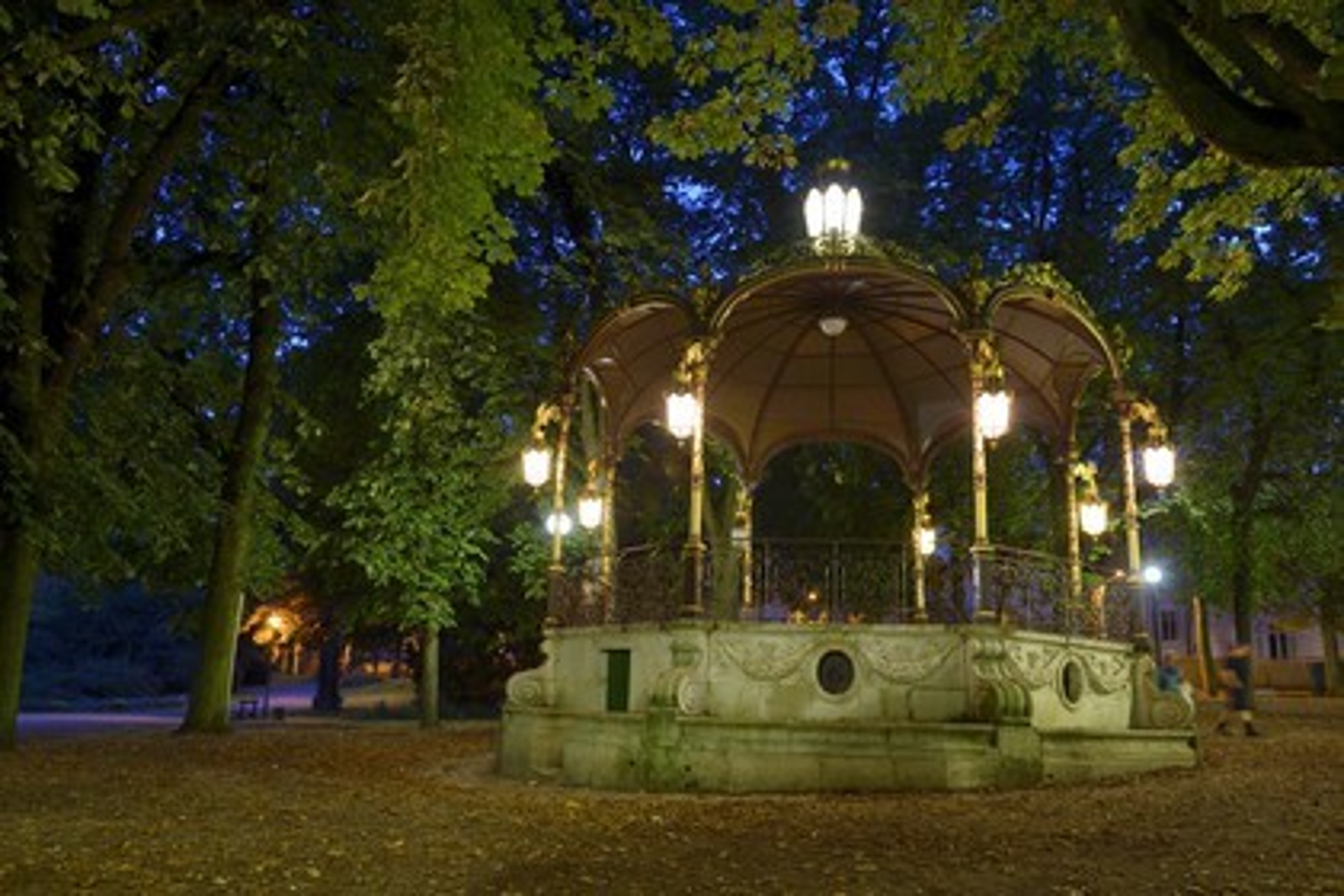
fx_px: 1008
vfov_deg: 47.9
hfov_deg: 67.4
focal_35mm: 27
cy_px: 448
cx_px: 672
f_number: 5.6
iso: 800
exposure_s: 1/3.33
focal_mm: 27
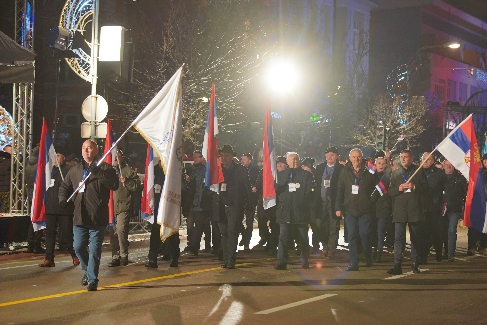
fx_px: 1704
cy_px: 161
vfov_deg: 10.9
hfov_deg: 16.2
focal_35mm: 126
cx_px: 302
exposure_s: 1/200
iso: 1000
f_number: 2.8
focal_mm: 100
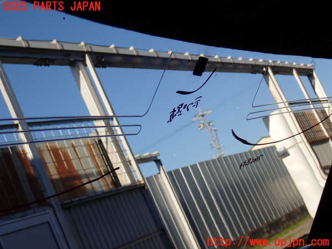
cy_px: 124
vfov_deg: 23.7
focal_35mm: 62
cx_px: 166
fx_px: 595
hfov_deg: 31.2
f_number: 5
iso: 100
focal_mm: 11.09
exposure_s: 1/400
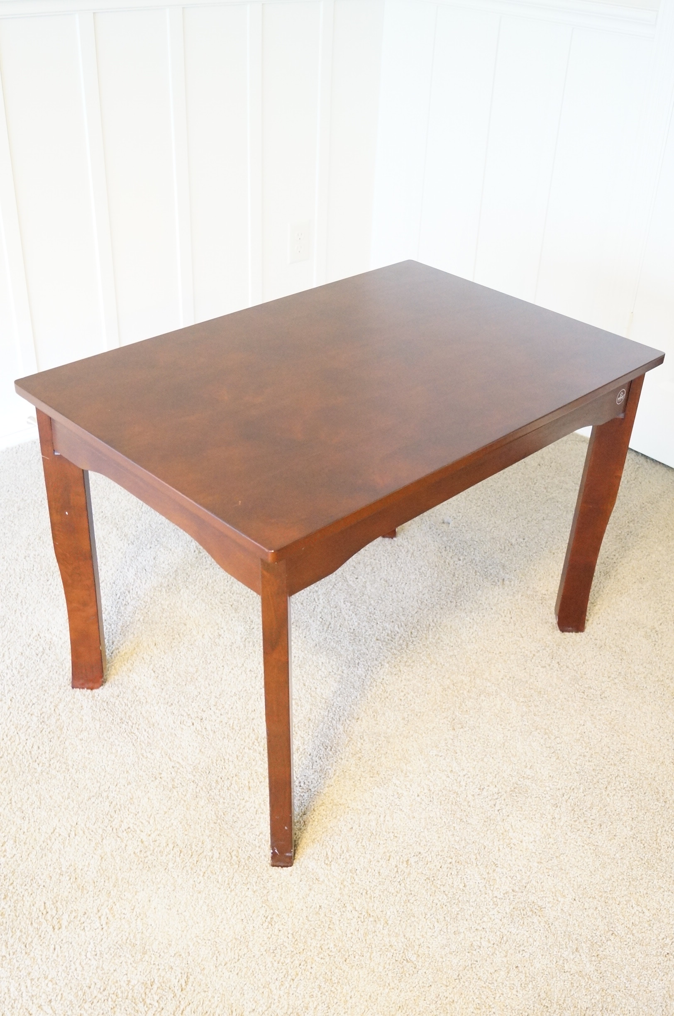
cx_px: 337
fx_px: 930
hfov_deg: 39.8
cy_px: 508
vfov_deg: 57.3
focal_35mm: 33
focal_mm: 22
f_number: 4
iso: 3200
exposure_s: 1/15
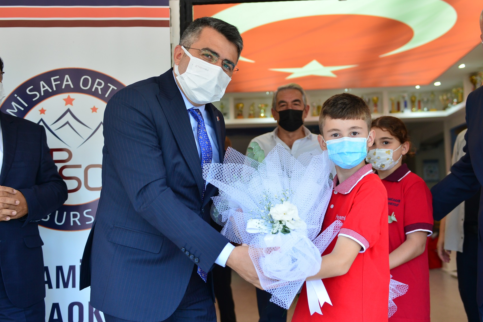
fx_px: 577
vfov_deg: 31.2
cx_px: 249
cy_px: 168
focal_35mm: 43
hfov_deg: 45.4
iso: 800
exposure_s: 1/320
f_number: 3.2
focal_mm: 36
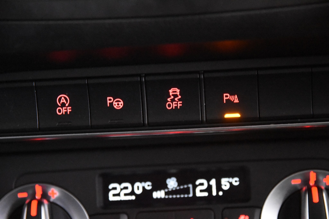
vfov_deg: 13.0
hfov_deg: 19.5
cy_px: 110
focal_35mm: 105
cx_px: 164
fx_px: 960
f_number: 4
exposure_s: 1/40
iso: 12800
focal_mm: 70
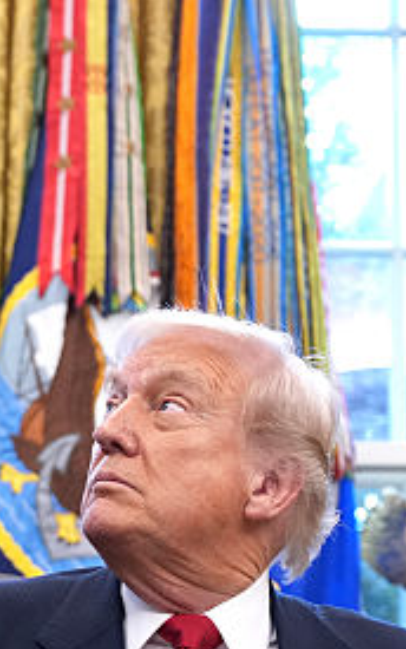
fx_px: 2353
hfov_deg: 9.7
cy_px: 388
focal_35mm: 133
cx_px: -80
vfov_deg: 15.7
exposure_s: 1/250
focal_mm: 35
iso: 2500
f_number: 2.8
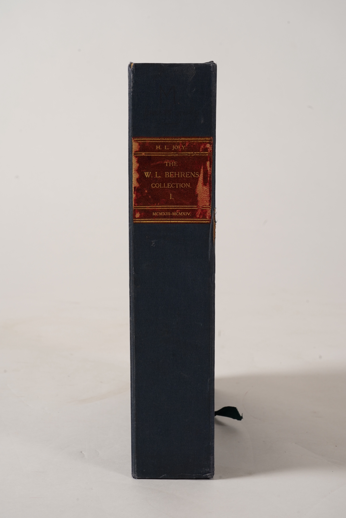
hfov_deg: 20.9
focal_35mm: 65
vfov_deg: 31.0
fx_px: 937
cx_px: 173
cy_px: 259
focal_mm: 65
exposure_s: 1/125
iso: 500
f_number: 14
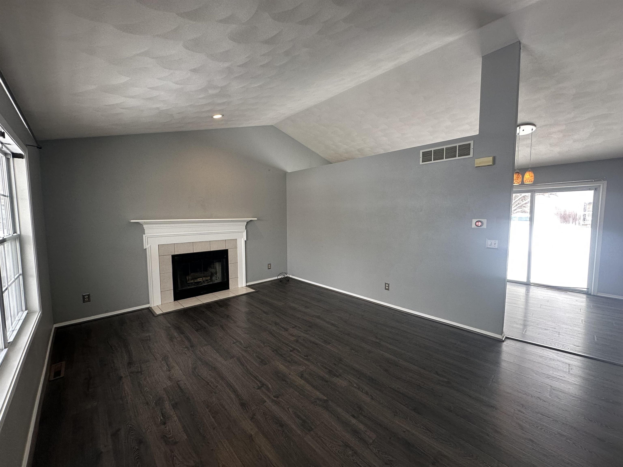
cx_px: 312
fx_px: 252
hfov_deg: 102.1
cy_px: 234
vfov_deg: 85.7
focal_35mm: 14
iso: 125
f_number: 2.2
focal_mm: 2.22
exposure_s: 1/120
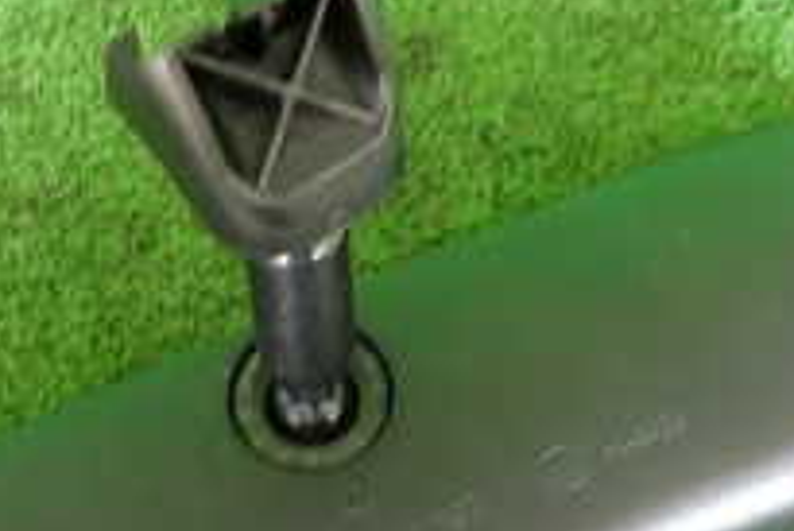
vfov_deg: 17.4
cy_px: 574
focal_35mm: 76
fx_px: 1677
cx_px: 395
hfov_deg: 26.6
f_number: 2
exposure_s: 1/40
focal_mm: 4.5
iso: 200
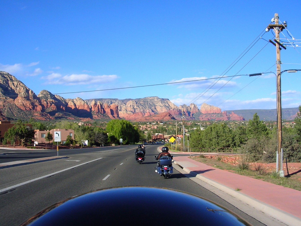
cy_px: 113
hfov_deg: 49.0
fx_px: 330
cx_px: 150
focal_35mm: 38
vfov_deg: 37.7
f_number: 5.6
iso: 50
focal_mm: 5.8
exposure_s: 1/255
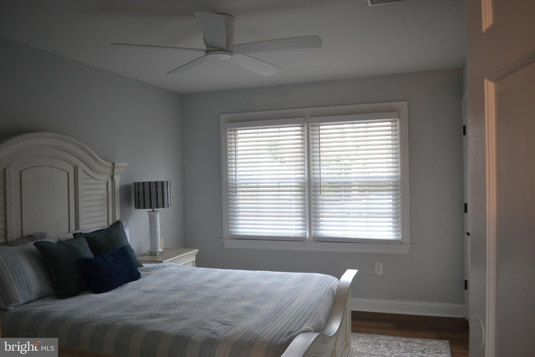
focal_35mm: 27
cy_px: 178
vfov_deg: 47.9
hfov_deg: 67.4
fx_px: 401
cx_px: 268
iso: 400
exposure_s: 1/60
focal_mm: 18
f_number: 4
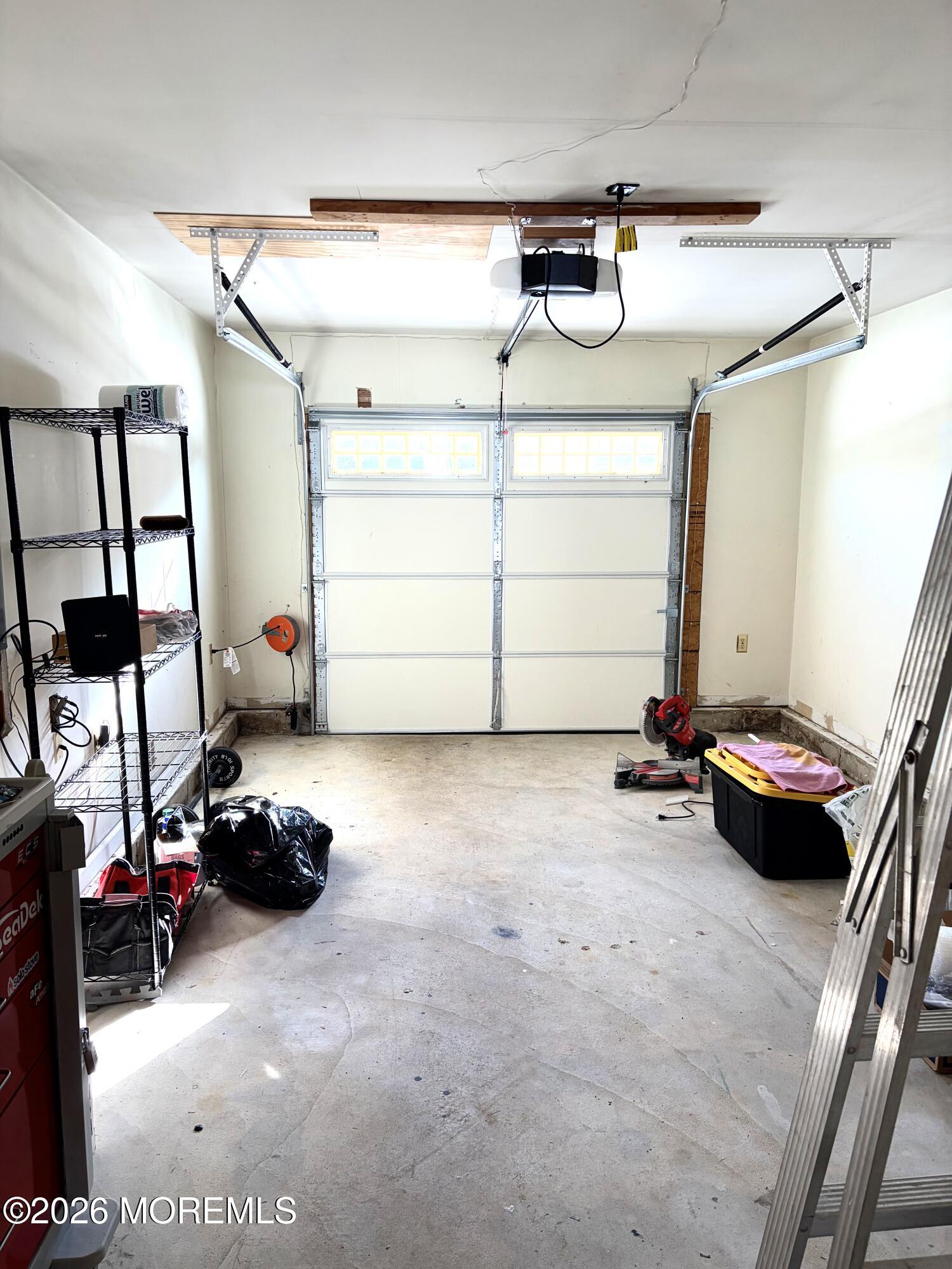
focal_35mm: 26
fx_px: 953
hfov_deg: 53.1
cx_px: 476
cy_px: 634
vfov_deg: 67.3
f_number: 1.6
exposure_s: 1/170
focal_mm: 5.96
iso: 100
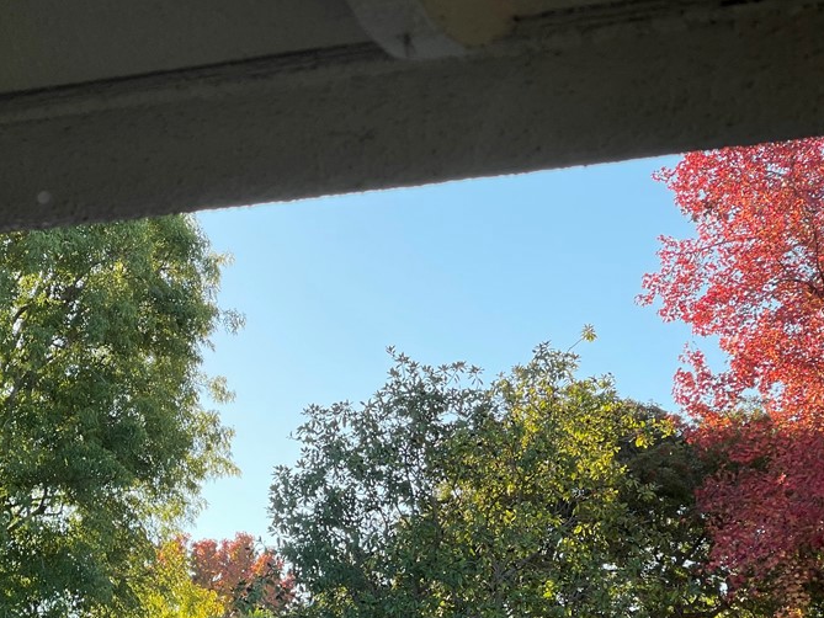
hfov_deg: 20.0
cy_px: 431
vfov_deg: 15.1
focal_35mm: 98
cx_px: 266
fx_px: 2333
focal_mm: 7.5
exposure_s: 1/200
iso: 20
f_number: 2.2
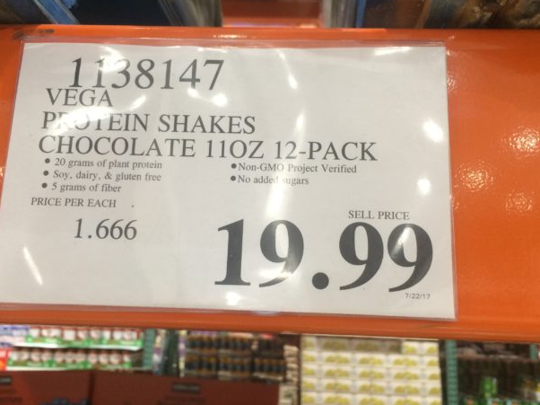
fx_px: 577
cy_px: 176
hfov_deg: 50.2
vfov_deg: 38.6
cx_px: 274
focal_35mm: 37
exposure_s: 1/30
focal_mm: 4.15
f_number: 2.2
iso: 125
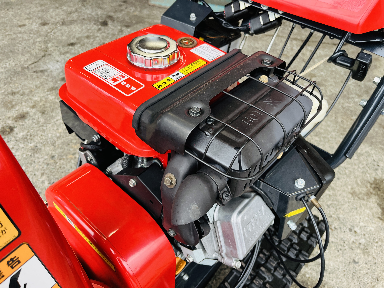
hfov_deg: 67.3
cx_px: 192
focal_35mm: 26
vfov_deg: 53.1
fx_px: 288
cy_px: 144
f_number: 1.6
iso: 125
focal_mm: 5.1
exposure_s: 1/101
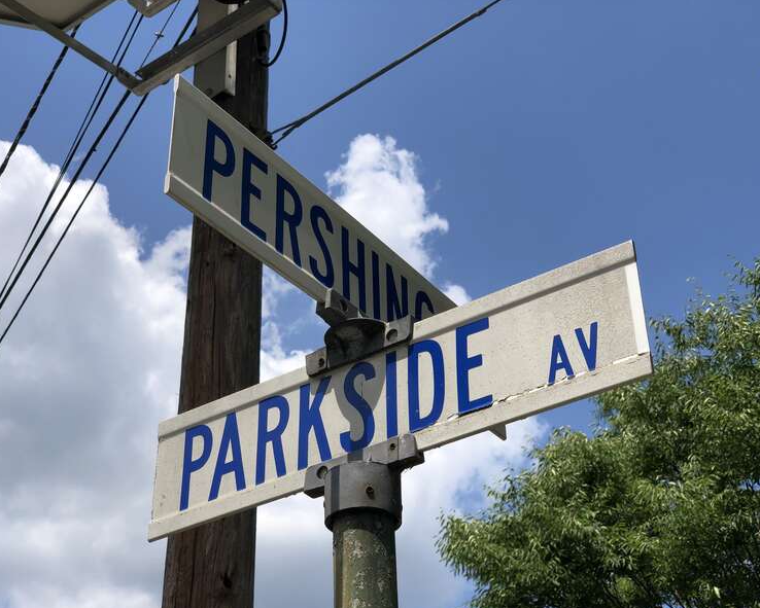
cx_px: 356
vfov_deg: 27.6
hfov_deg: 34.1
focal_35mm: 55
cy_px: 306
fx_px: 1238
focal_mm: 6
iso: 16
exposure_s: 1/1548
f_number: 2.4
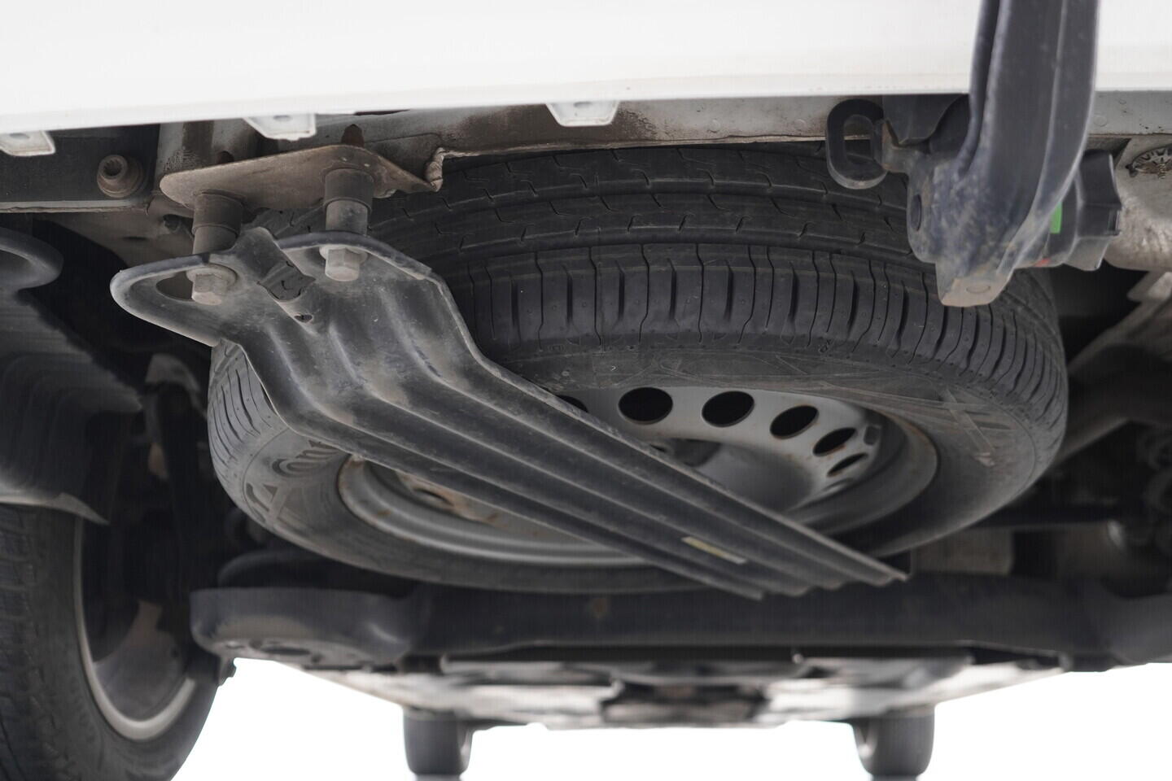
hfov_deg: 53.1
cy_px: 390
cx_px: 586
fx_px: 1172
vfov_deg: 36.9
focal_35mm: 36
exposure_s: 1/40
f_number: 2.8
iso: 640
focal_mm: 24
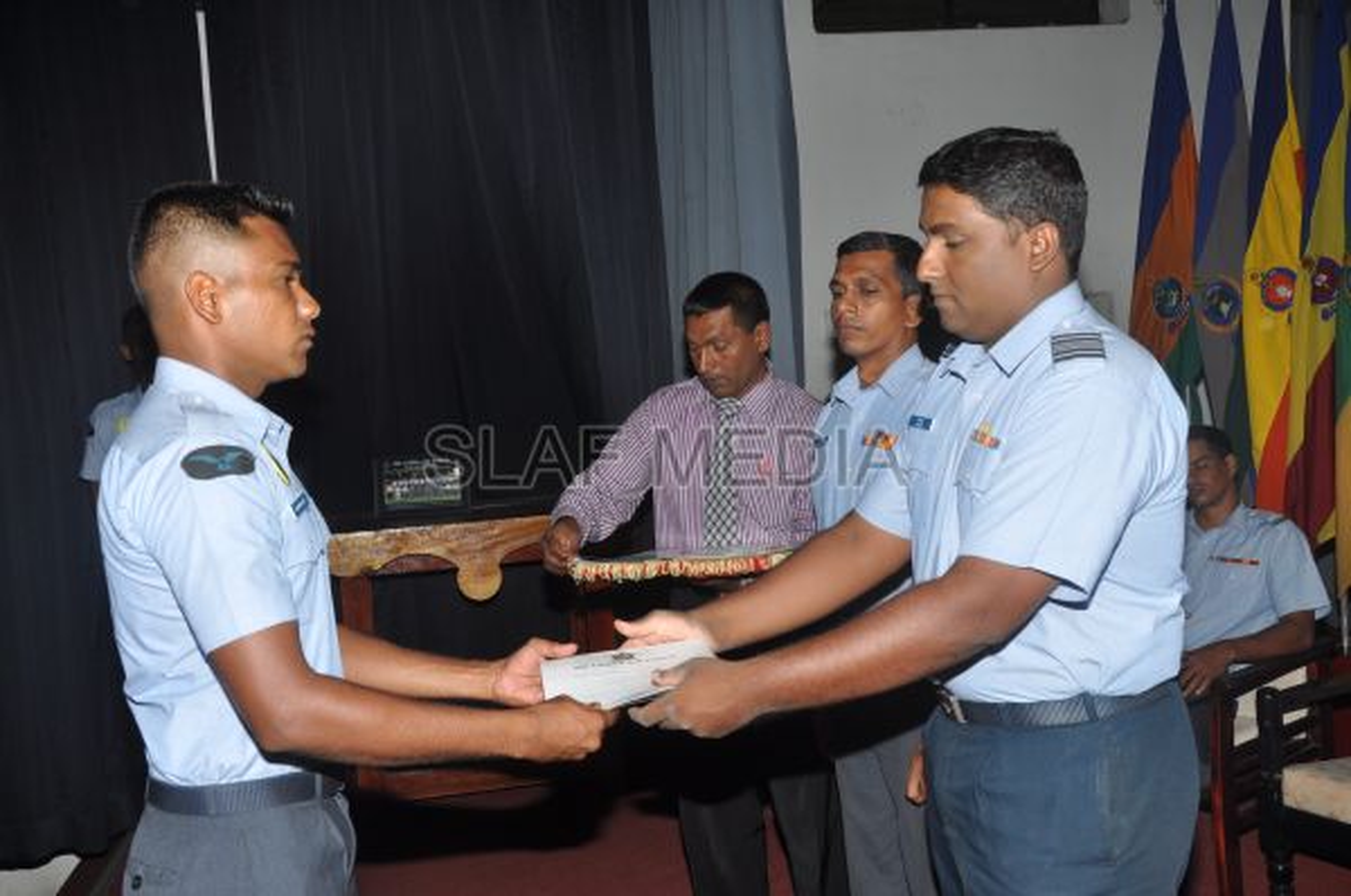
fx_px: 1461
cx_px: 676
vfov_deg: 34.1
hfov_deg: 49.6
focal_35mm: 39
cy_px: 448
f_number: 8
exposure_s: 1/125
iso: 200
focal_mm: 26
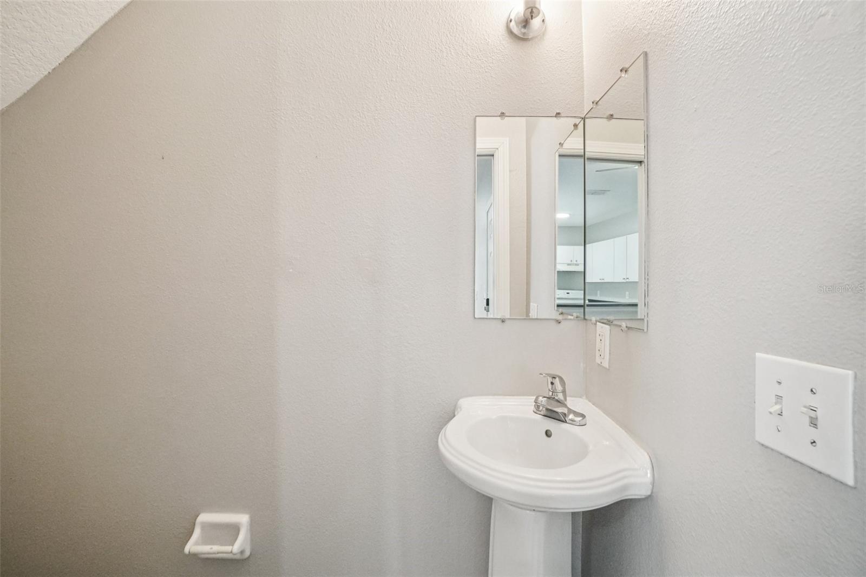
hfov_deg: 100.4
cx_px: 433
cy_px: 288
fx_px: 361
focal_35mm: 15
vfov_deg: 77.3
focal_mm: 10
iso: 2000
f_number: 8
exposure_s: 1/30
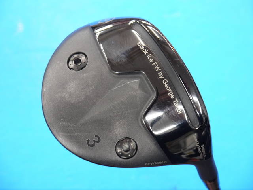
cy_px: 95
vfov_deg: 17.6
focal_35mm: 84
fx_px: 614
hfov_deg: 23.3
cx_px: 126
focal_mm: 42
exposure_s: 1/50
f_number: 5.6
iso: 800
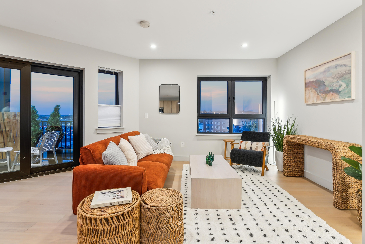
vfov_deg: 73.8
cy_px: 122
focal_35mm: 16
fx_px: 162
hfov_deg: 96.7
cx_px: 182
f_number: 7.1
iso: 320
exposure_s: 1/3.33
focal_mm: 16
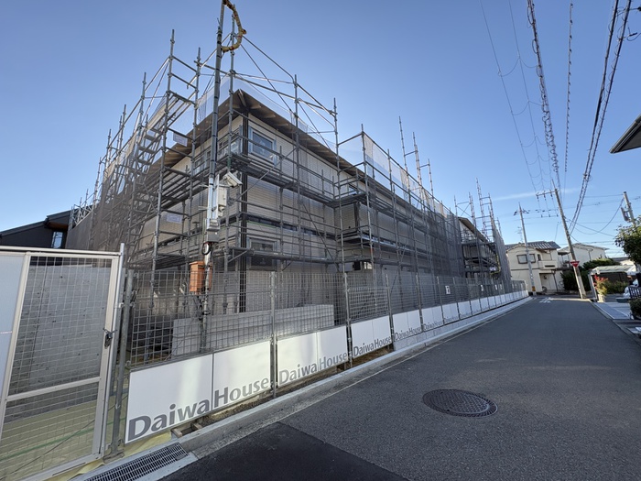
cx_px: 320
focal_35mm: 14
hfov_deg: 102.1
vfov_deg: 85.7
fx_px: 259
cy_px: 240
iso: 64
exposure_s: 1/548
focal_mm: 2.22
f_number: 2.2
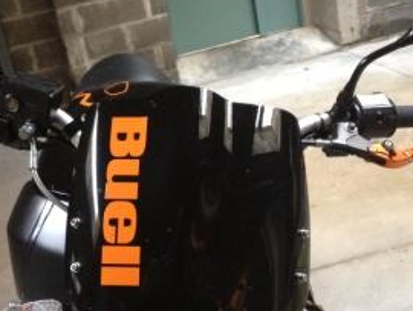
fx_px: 693
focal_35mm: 58
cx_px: 165
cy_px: 152
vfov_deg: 25.3
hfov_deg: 33.1
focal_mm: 4.28
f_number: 2.4
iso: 320
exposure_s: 1/20
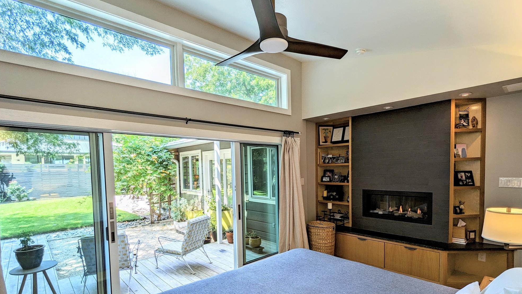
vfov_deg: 60.3
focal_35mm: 18
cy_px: 182
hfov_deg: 92.6
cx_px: 266
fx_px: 249
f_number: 2.2
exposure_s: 1/120
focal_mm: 2.35
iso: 41
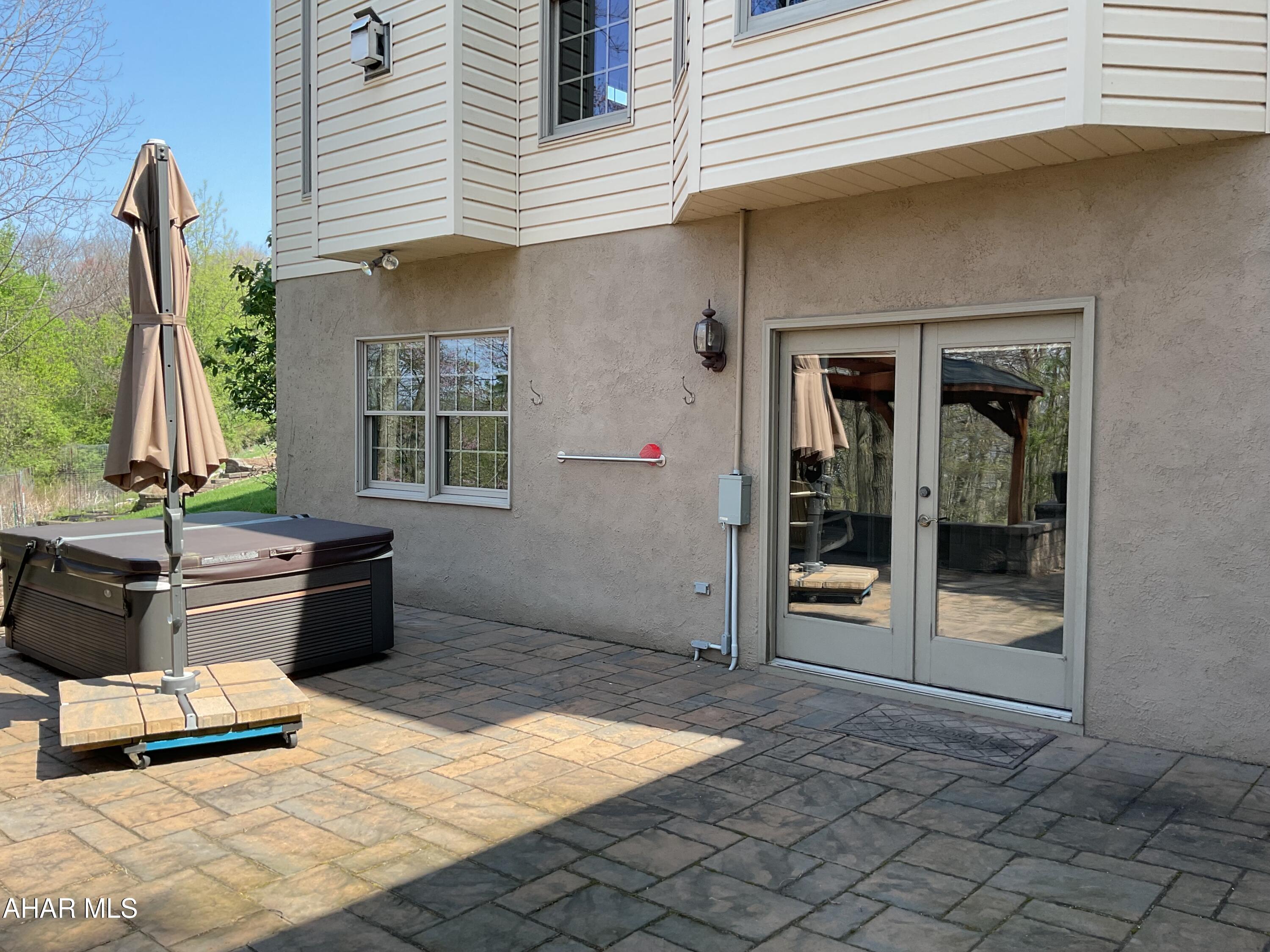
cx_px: 635
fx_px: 1064
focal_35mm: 29
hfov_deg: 61.7
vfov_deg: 48.2
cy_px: 476
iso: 16
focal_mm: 3
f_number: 1.8
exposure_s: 1/419
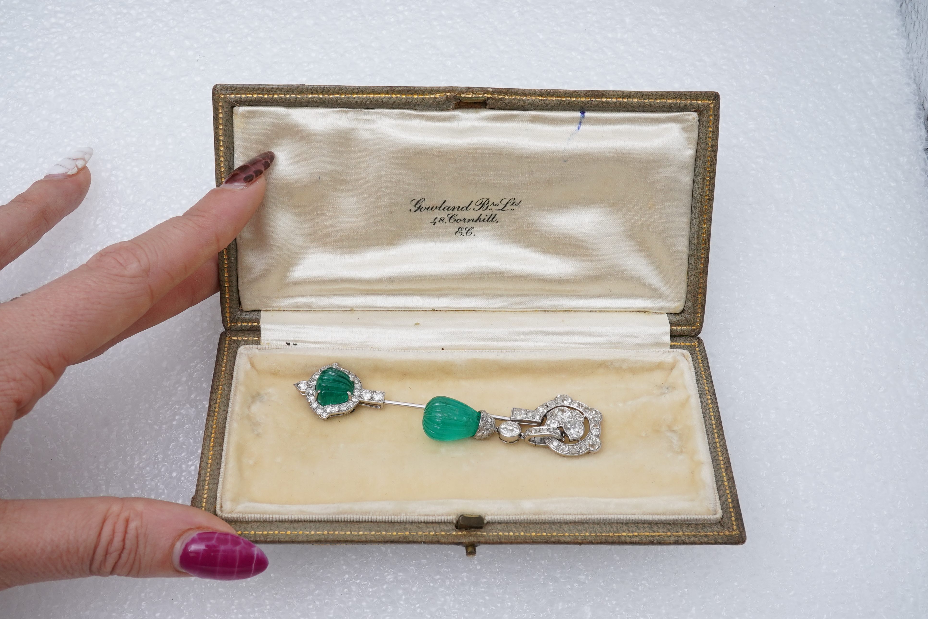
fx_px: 1186
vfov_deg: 29.2
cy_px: 307
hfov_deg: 42.7
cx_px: 454
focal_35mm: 46
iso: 500
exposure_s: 1/125
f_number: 22
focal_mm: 30
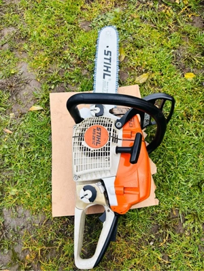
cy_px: 136
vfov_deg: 67.3
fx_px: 204
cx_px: 102
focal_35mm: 26
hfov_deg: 53.1
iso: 50
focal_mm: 5.96
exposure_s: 1/335
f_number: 1.6
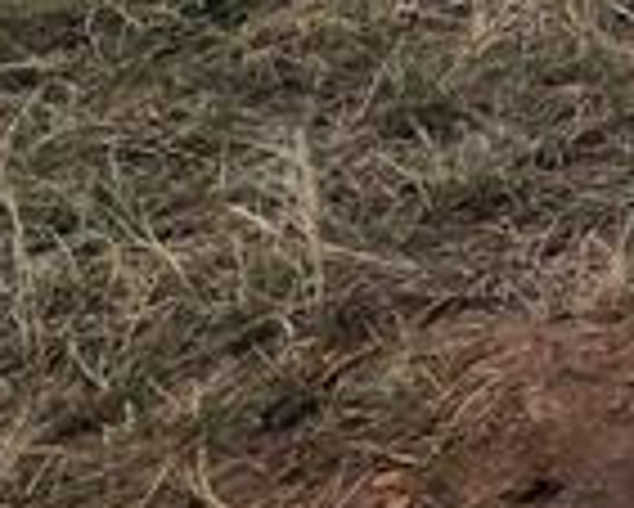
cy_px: -623
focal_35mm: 92
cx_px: 1686
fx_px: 1727
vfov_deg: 13.4
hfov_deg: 13.0
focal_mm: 2.2
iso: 50
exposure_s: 1/1700
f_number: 2.2
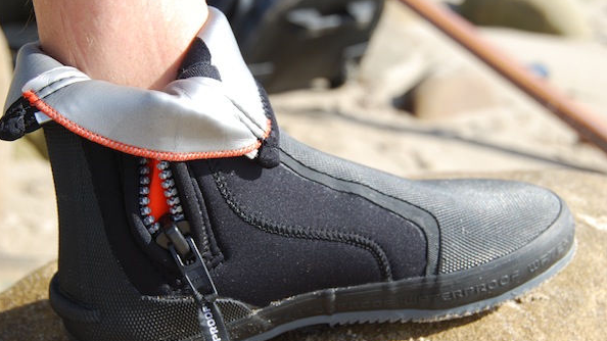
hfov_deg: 29.5
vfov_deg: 16.9
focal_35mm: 72
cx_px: 301
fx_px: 1151
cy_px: 194
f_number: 6.3
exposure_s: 1/160
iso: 100
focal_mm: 45
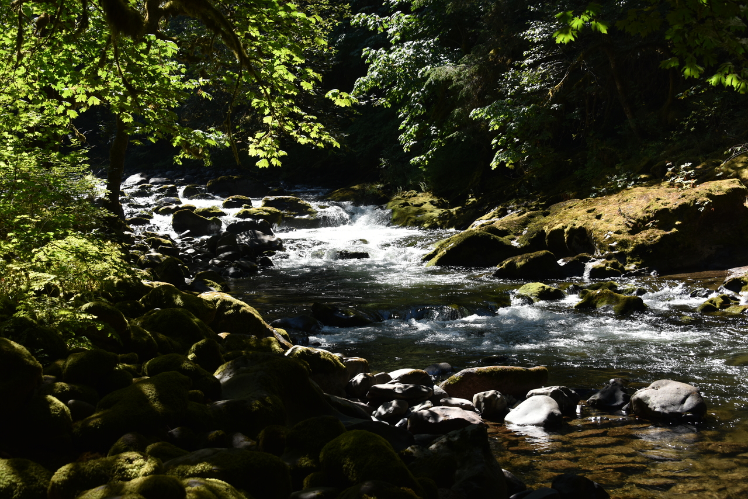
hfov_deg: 34.5
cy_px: 250
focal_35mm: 58
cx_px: 374
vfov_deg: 23.4
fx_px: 1205
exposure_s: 1/200
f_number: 7.1
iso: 100
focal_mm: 58
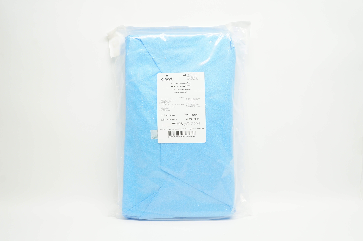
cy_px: 120
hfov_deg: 59.5
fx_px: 317
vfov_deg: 41.6
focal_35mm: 32
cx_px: 182
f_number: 8
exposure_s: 1/25
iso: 400
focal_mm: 21
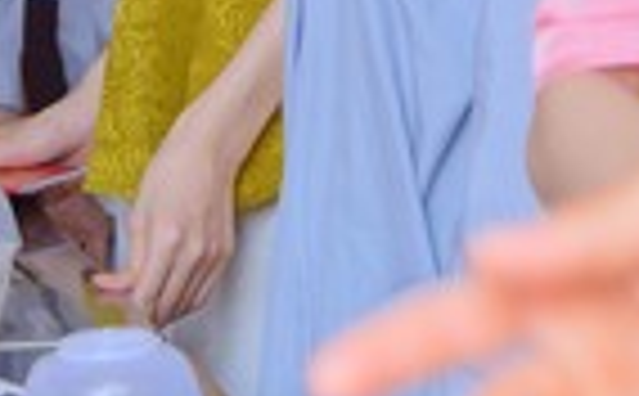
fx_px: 6341
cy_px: -513
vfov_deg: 3.5
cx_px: 70
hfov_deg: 5.8
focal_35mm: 365
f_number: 5
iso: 400
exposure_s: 1/160
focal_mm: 78
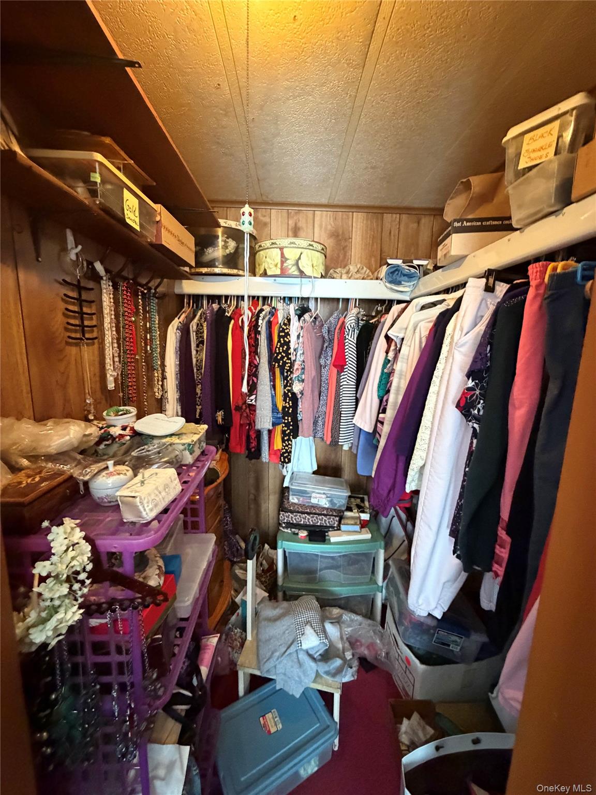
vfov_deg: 102.1
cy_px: 398
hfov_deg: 85.7
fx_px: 321
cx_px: 298
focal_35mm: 14
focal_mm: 2.22
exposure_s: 1/60
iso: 1250
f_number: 2.2
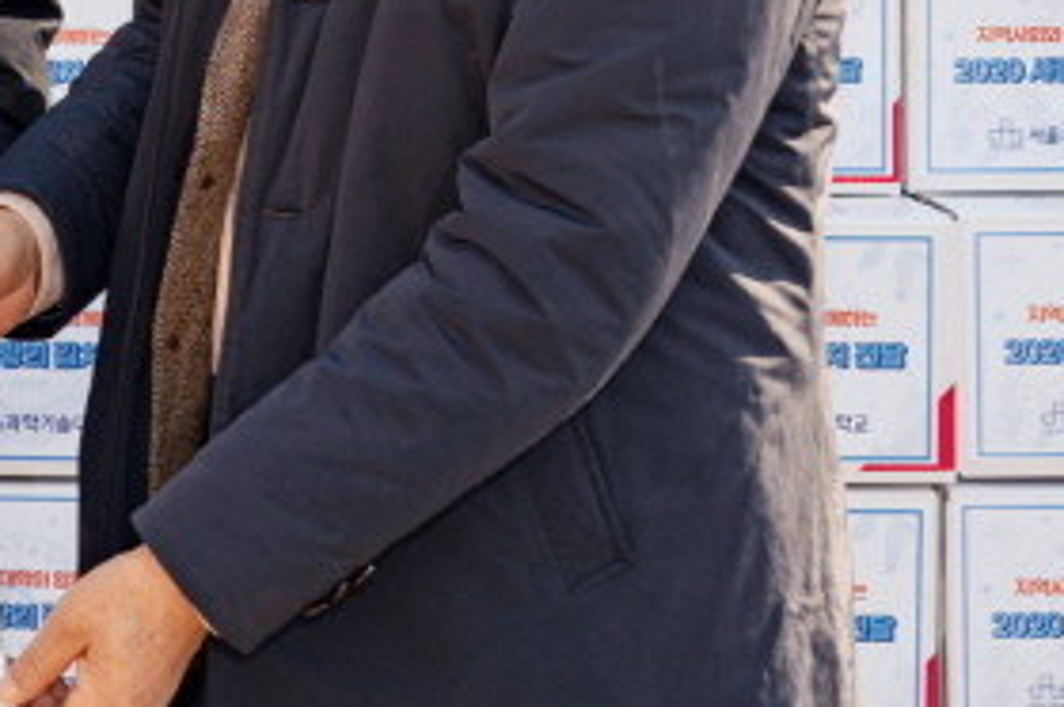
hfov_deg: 13.0
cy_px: -167
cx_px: -475
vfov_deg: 8.9
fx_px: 4458
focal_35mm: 151
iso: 100
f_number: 8
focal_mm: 44
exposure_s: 1/200
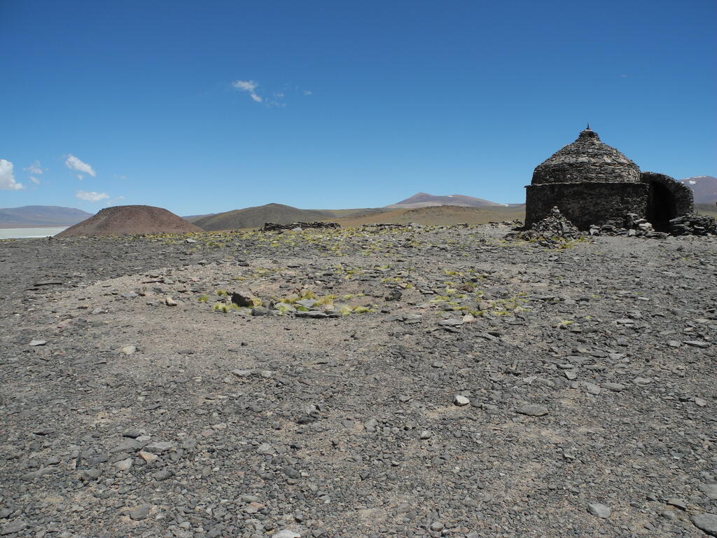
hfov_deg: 63.4
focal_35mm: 28
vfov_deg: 49.7
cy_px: 269
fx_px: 580
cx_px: 358
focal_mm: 6
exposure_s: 1/800
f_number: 5
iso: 100
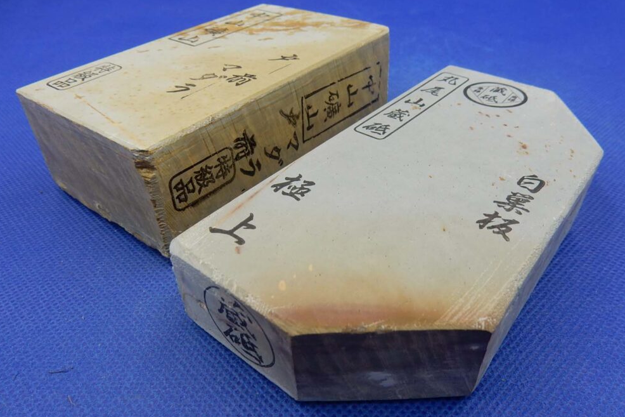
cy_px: 190
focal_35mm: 27
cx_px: 316
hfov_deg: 67.4
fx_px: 469
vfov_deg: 47.9
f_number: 3.7
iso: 125
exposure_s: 1/100
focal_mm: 4.5
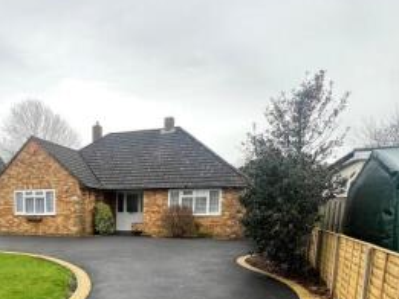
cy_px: 265
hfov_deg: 58.5
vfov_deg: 44.3
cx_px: 100
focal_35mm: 29
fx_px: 334
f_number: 1.8
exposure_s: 1/99
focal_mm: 1.57
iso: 64
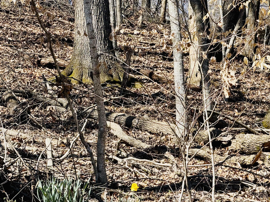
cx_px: 190
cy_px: 109
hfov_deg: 9.9
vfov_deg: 7.4
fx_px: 1560
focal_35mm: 200
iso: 50
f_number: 2.8
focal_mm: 15.66
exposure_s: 1/820
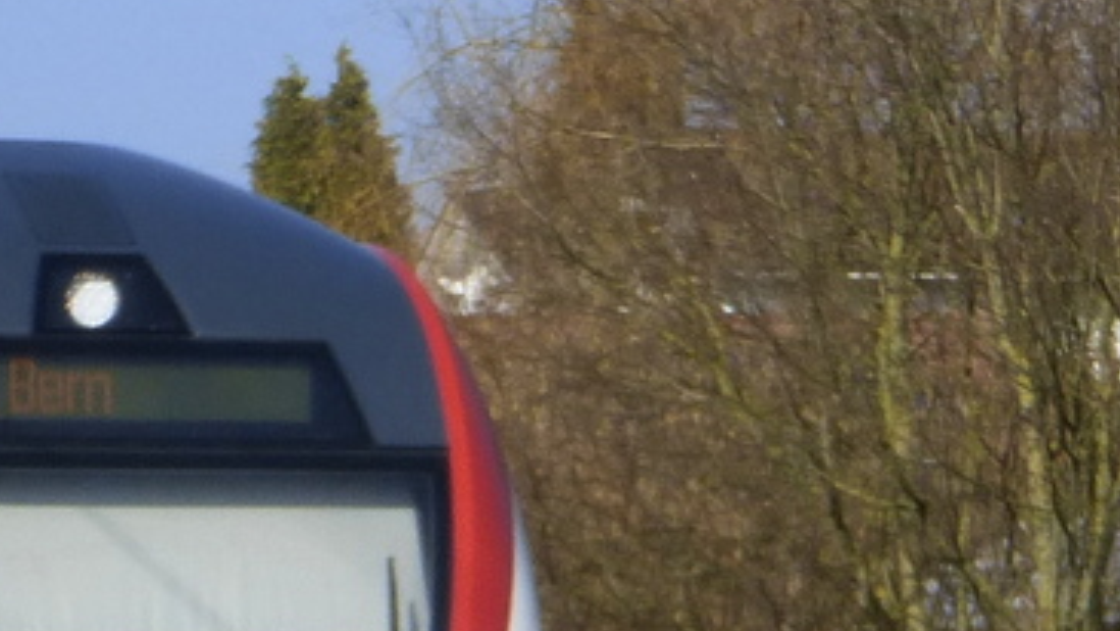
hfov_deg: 15.6
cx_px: -321
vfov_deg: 9.1
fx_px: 3891
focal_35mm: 131
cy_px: 755
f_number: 3.9
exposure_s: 1/1000
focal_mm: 6.9
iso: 100
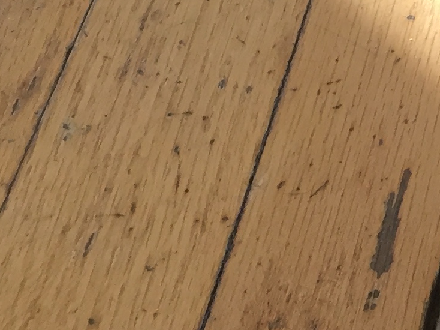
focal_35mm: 129
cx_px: 935
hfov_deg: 12.9
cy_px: 28
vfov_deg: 11.4
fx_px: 1639
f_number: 2.2
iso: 40
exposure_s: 1/30
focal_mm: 4.15
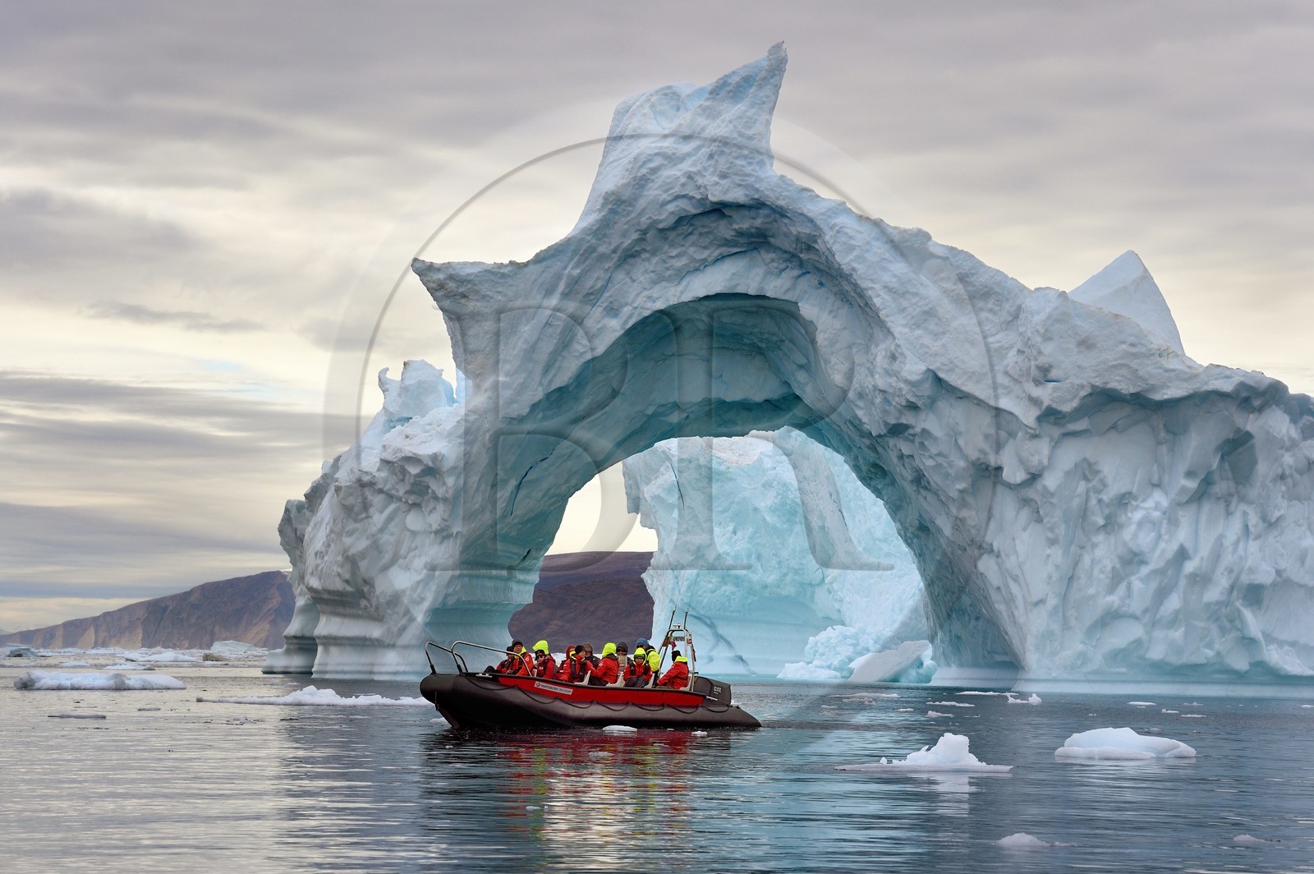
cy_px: 437
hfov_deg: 17.1
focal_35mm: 120
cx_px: 657
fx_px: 4376
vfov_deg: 11.4
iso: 400
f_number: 8
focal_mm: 120
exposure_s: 1/640
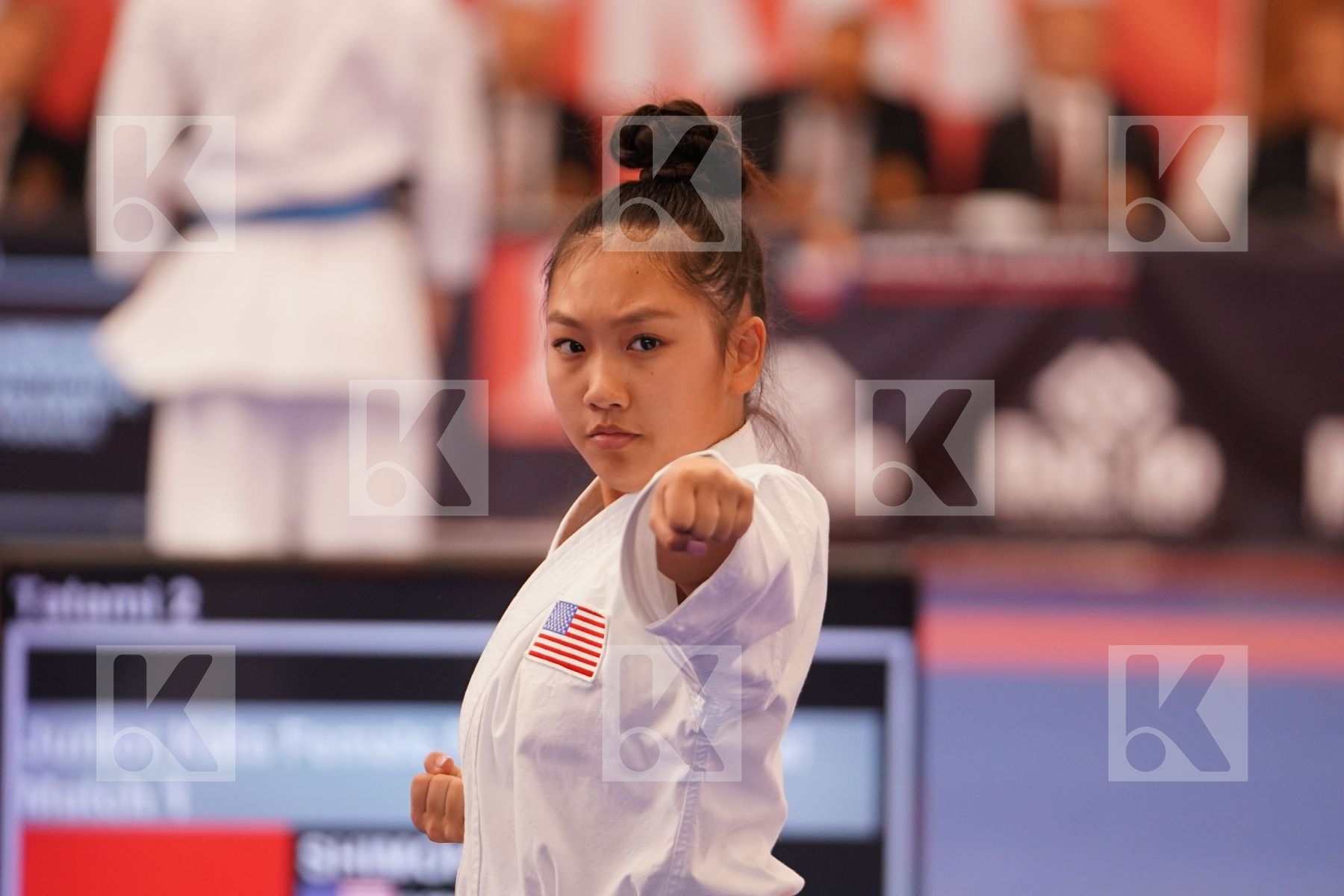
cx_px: 672
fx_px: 11087
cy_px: 448
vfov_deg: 4.6
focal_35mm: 297
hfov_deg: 6.9
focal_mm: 198
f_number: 2.8
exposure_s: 1/500
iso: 800
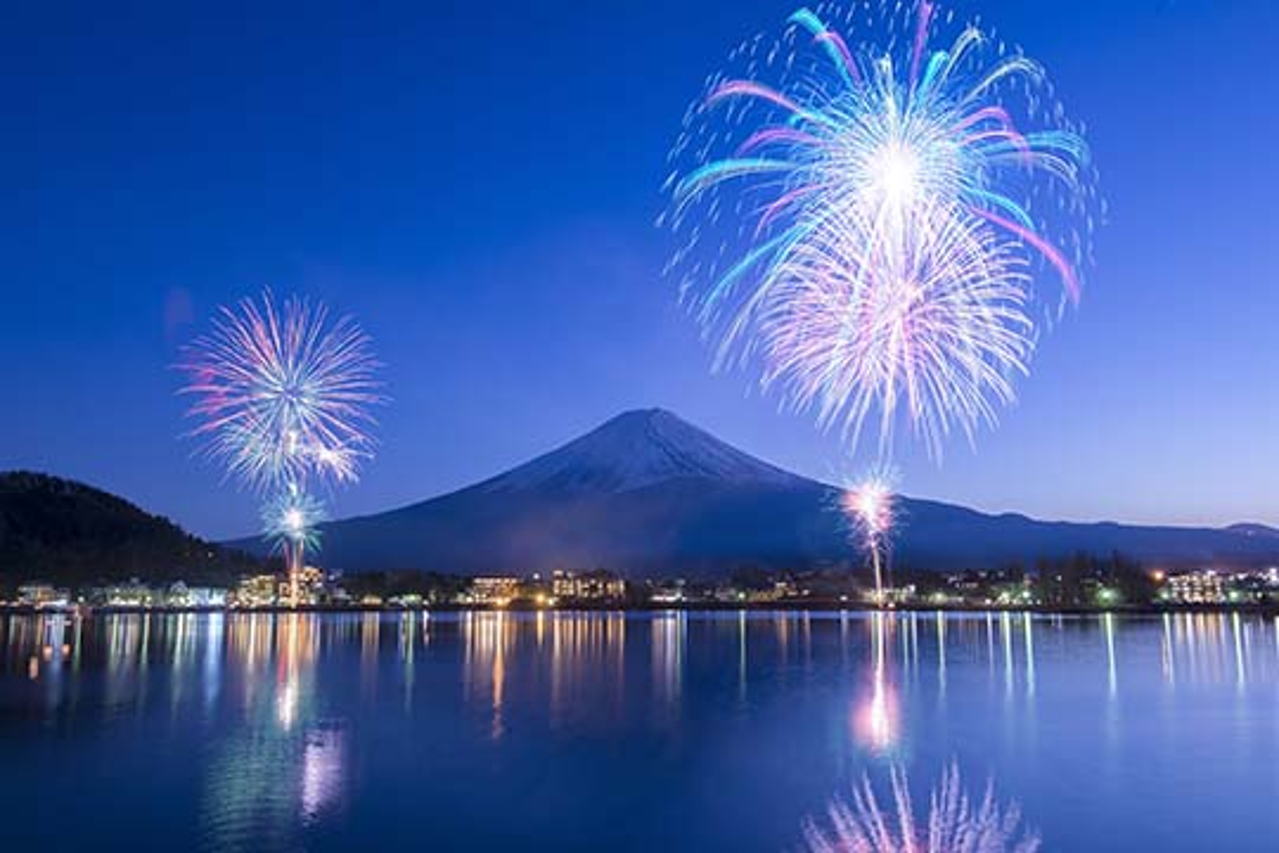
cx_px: 640
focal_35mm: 32
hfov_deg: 58.7
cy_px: 426
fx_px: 1137
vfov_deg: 41.1
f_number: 8
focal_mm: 32
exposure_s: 18
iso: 100
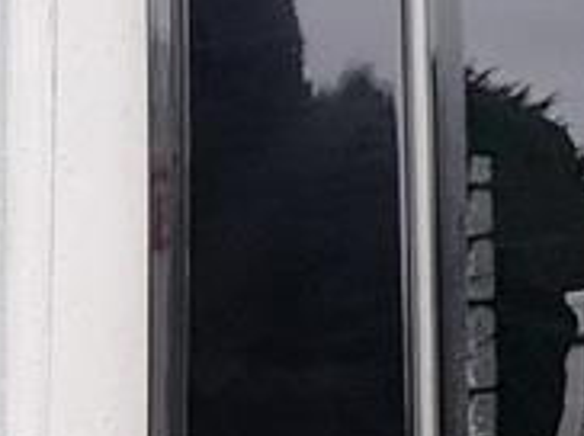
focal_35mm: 69
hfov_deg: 22.1
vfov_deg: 20.3
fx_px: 1163
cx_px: -343
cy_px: 481
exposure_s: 1/99
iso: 80
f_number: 2.2
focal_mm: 2.22
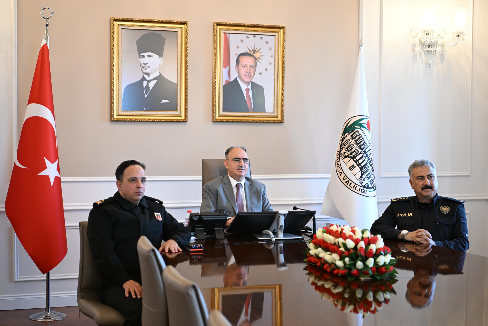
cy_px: 163
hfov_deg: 33.4
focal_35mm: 60
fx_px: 813
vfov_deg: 22.6
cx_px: 244
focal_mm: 60
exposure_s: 1/125
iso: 2500
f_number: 3.5
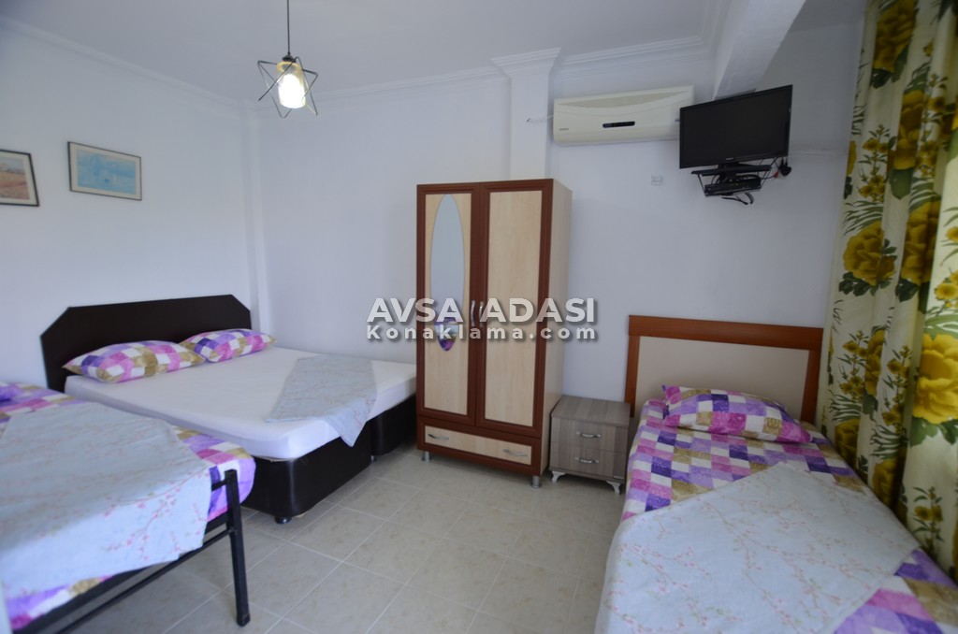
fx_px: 398
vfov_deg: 77.1
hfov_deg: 100.5
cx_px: 479
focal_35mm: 15
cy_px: 317
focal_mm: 10
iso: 400
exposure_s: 1/60
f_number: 4
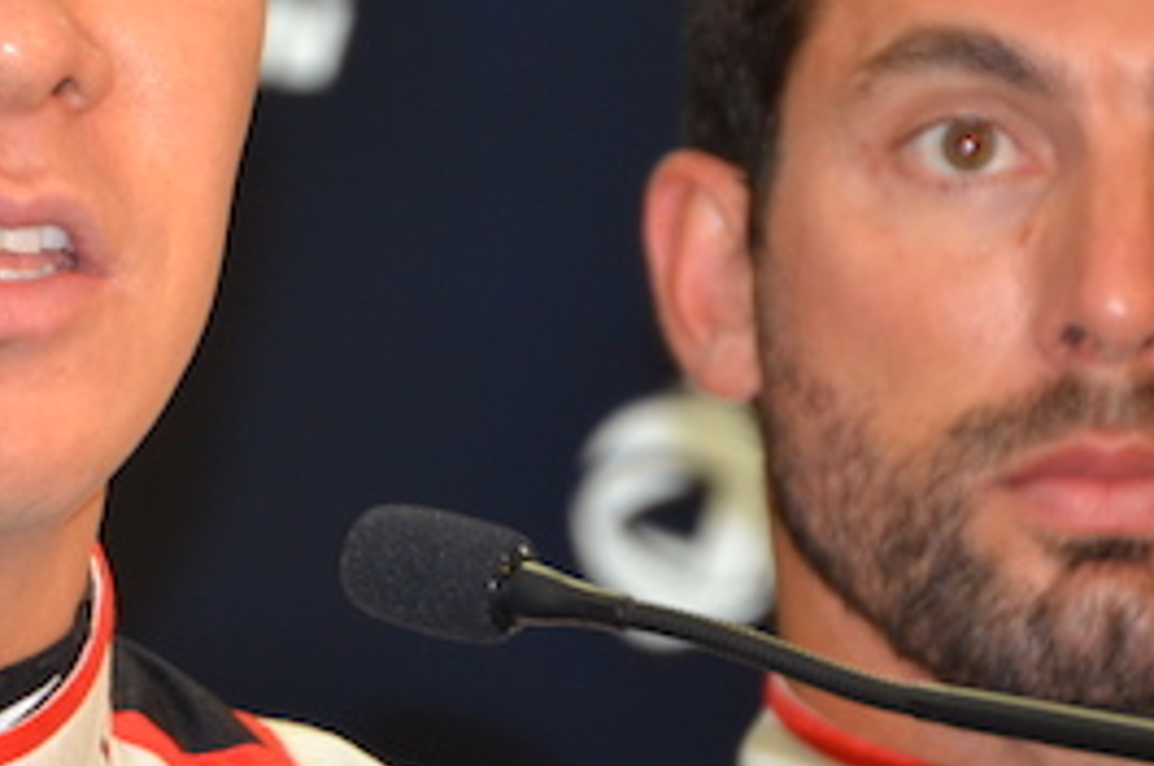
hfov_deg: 2.9
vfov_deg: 1.9
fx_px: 22836
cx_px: -61
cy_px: 155
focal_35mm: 713
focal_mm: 185
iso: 800
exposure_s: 1/60
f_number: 6.3
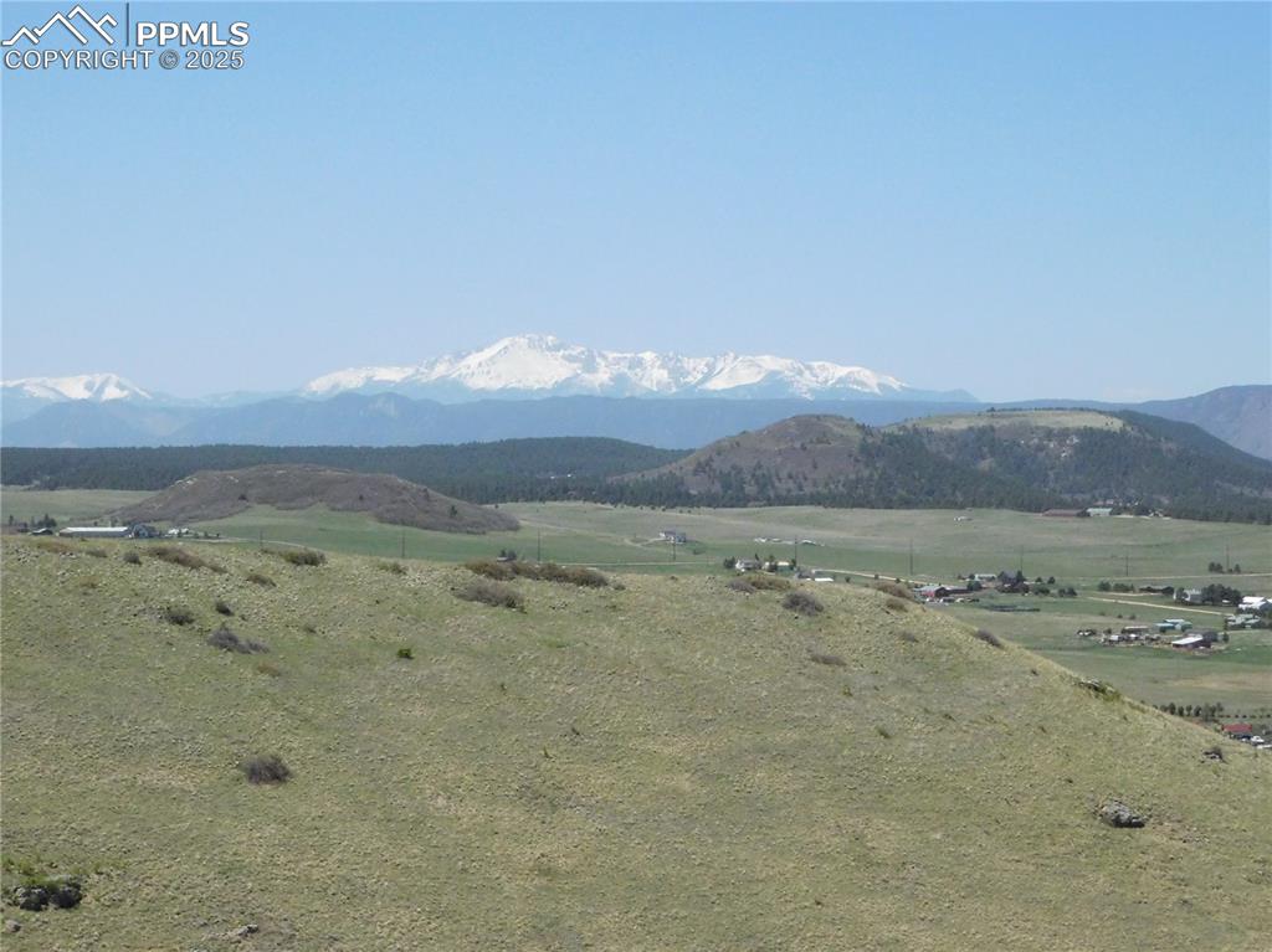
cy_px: 476
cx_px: 636
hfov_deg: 24.4
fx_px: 2938
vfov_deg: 18.4
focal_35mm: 80
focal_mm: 14.2
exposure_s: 1/1500
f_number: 8.8
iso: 800
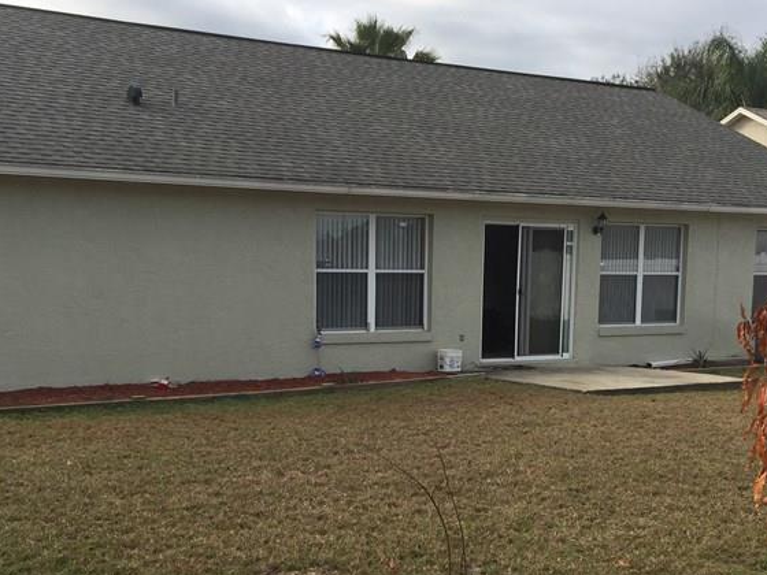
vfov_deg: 27.1
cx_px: 348
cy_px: 449
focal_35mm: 53
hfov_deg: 36.1
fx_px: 1174
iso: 32
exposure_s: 1/898
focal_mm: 4.15
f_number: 2.2
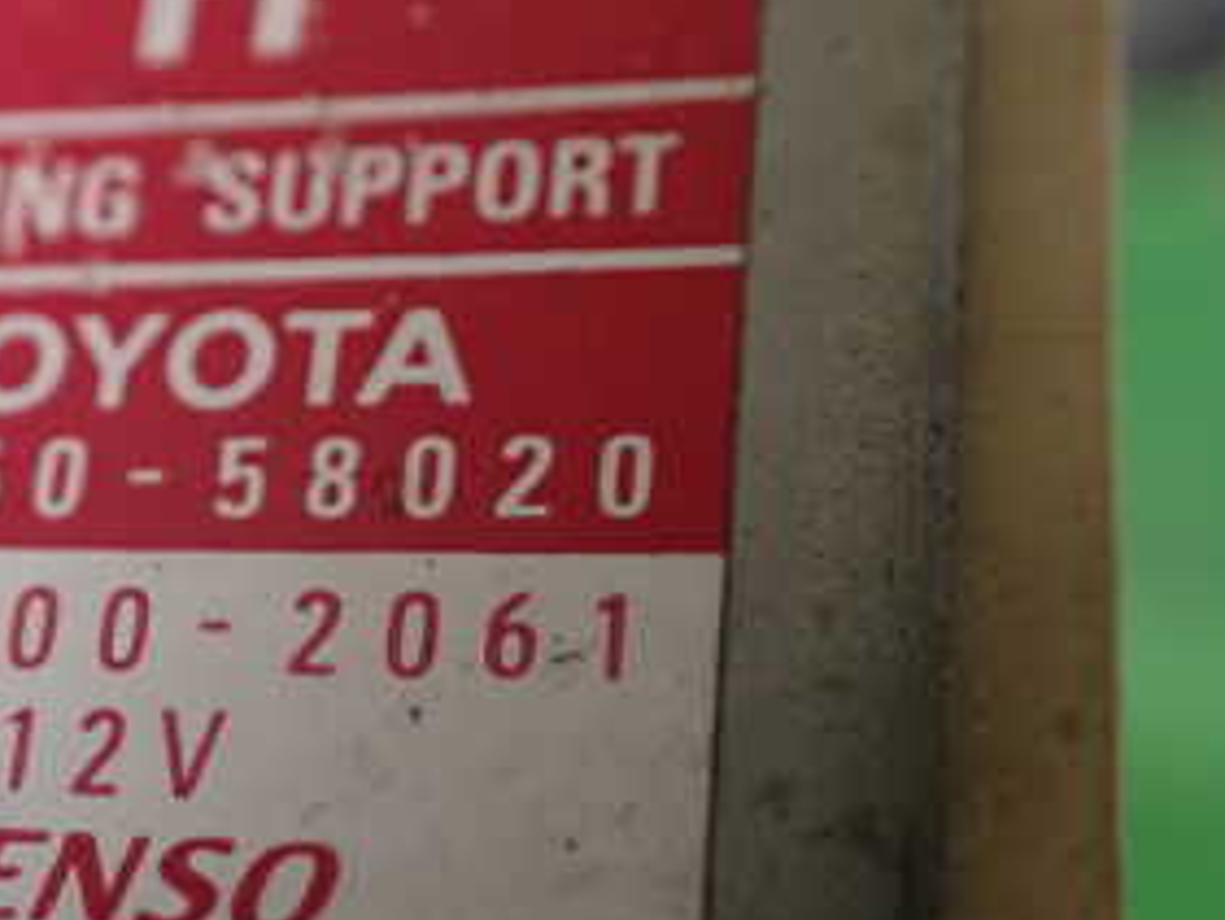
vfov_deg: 22.7
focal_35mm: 64
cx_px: 214
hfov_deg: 29.4
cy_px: 702
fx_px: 2266
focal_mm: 5.4
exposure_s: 1/125
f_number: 2.3
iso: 320
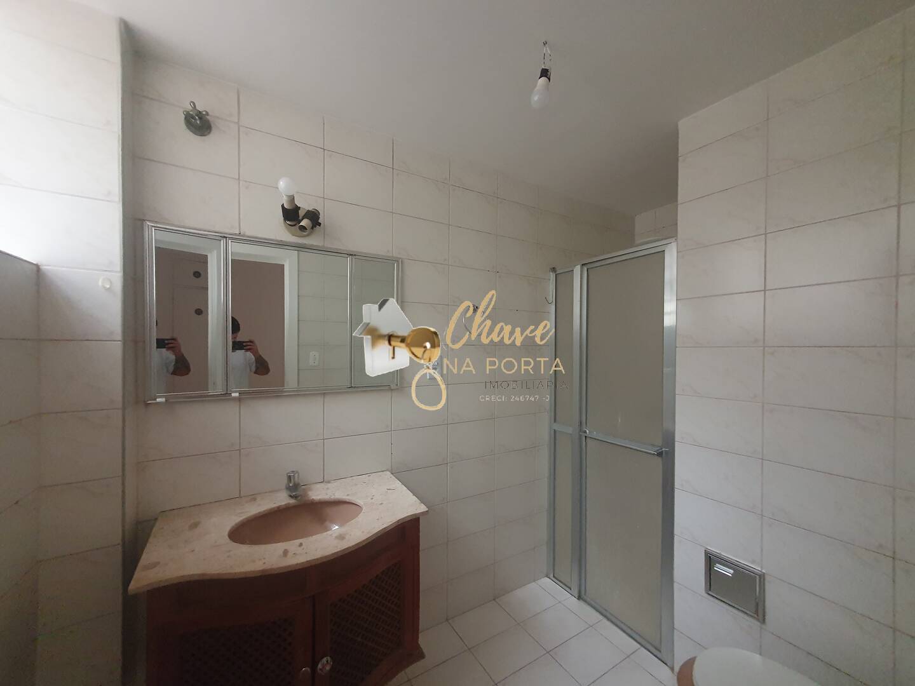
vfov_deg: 89.9
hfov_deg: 106.2
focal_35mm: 13
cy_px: 343
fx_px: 344
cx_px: 458
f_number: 2.2
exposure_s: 1/30
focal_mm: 1.8
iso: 640
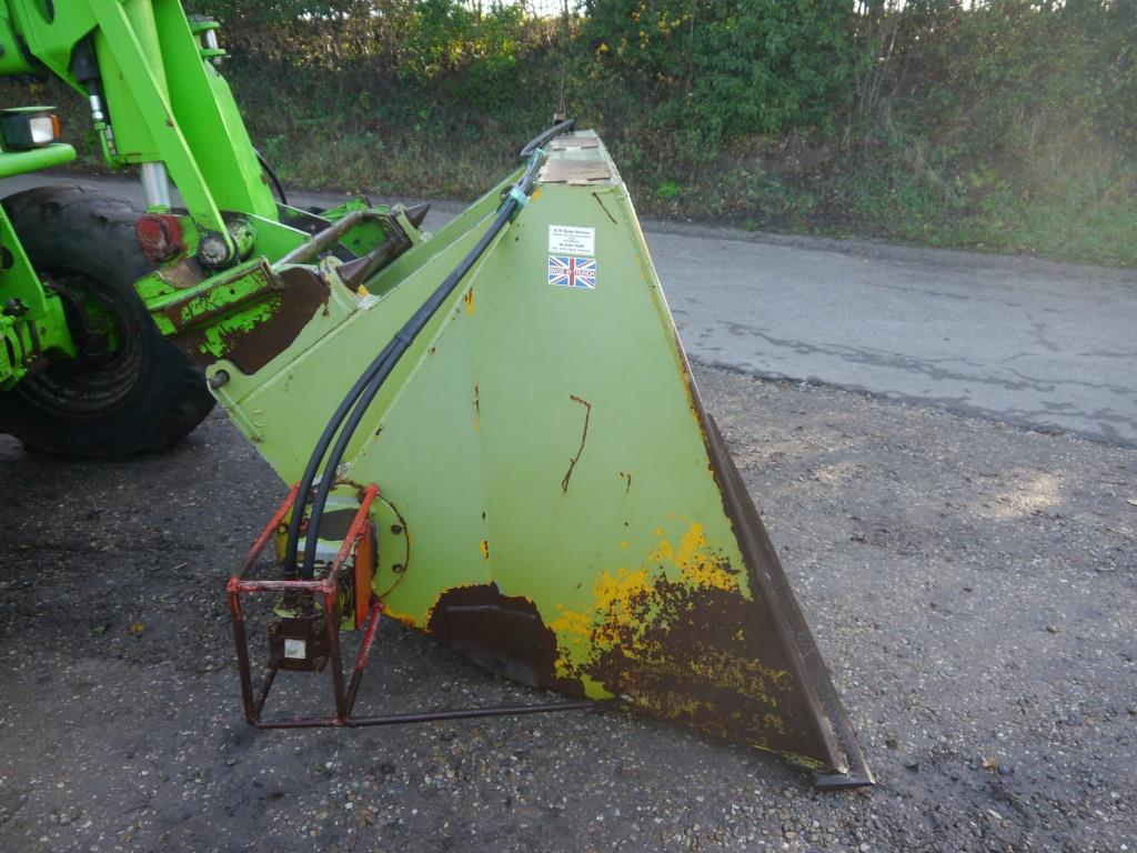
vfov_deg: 49.7
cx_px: 568
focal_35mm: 28
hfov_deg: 63.4
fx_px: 920
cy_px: 426
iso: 160
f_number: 3.5
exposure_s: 1/80
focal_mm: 14
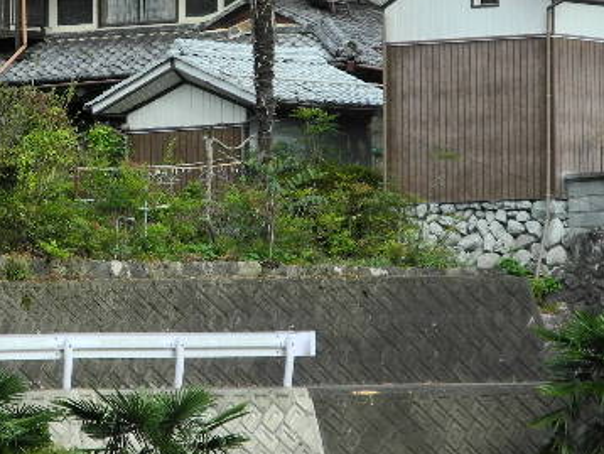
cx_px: 142
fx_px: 6408
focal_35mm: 367
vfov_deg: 4.1
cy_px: 157
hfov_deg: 5.4
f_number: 5.6
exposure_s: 1/250
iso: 100
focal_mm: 37
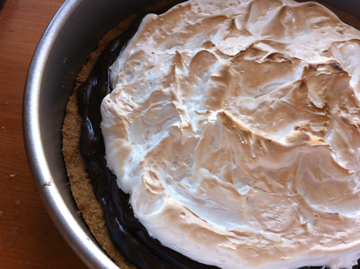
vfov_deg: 40.6
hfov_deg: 52.7
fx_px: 363
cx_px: 180
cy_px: 134
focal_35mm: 35
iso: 80
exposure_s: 1/40
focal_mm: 3.85
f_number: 2.8
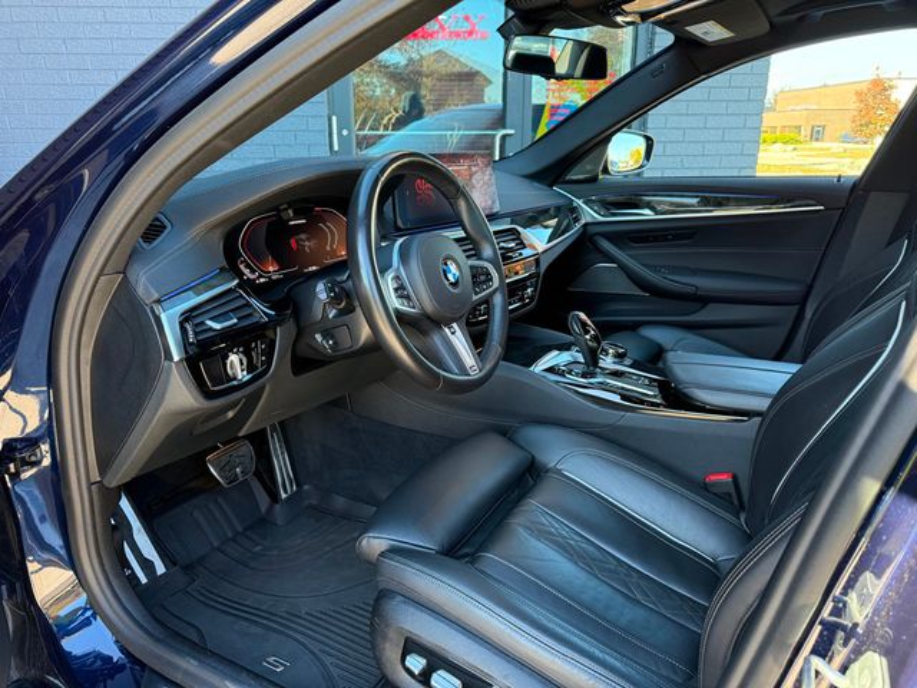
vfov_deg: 56.8
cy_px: 344
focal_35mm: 24
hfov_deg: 71.6
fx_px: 636
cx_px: 458
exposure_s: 1/129
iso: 200
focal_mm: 6.76
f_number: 1.78
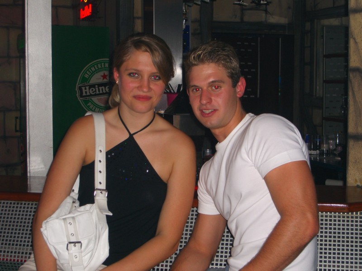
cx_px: 181
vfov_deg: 21.6
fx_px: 711
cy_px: 136
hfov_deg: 28.6
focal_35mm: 68
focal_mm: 14.2
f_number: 4
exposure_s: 1/60
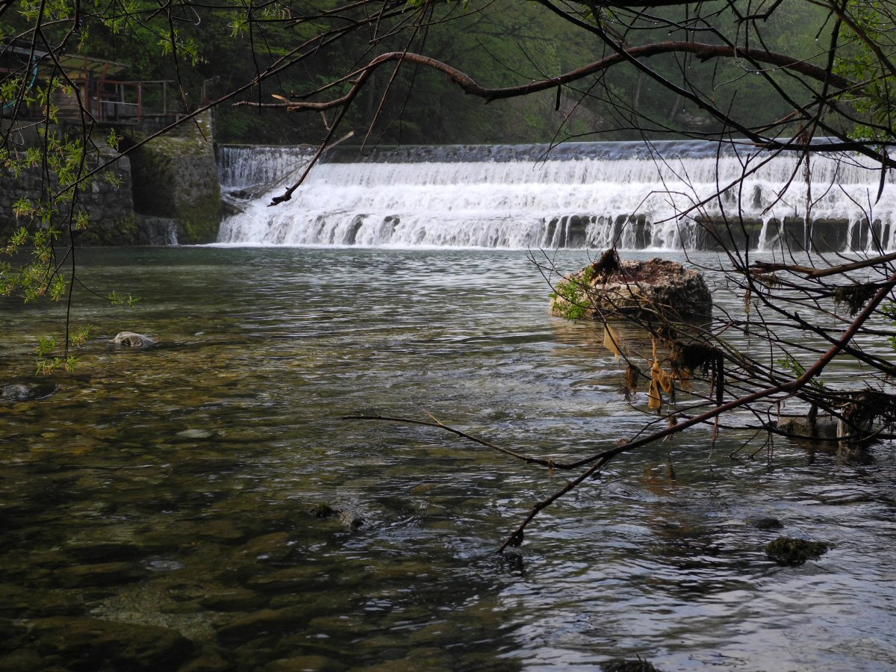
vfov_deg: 26.6
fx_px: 1424
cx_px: 448
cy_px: 336
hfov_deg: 34.9
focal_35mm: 55
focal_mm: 11.8
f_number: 3.5
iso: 100
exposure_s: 1/50.6
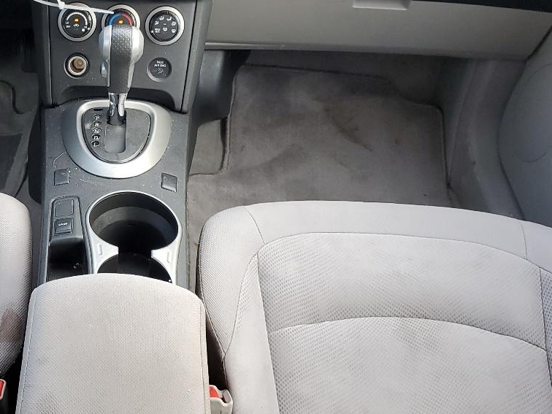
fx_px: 877
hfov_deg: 33.6
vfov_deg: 26.4
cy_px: 138
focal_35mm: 55
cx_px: 86
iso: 60
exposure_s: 1/120
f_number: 1.5
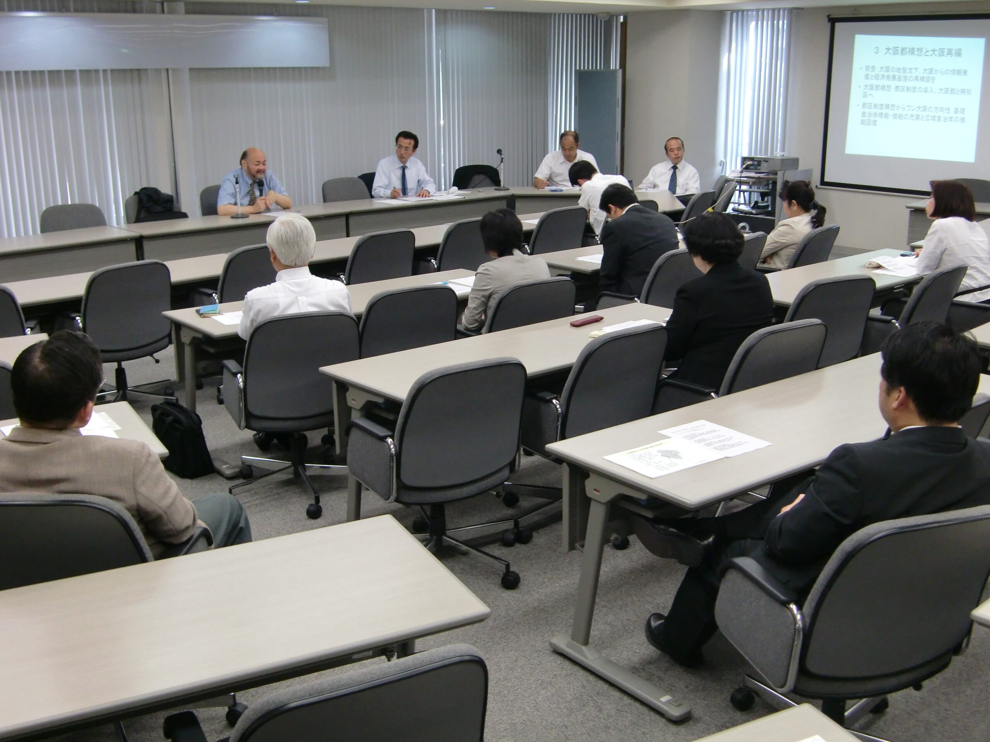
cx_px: 495
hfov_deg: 47.9
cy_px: 371
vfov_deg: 36.8
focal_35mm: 39
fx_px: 1115
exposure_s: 1/80
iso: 200
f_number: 3
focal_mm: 6.9
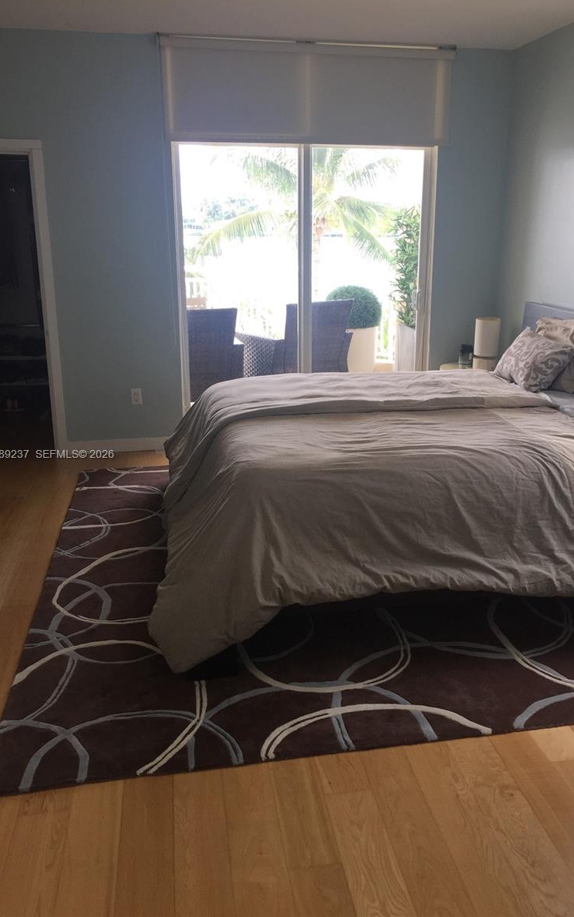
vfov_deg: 61.2
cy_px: 455
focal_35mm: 31
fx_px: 776
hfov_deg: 40.6
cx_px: 319
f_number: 2.2
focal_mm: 4.15
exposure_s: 1/60
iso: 32
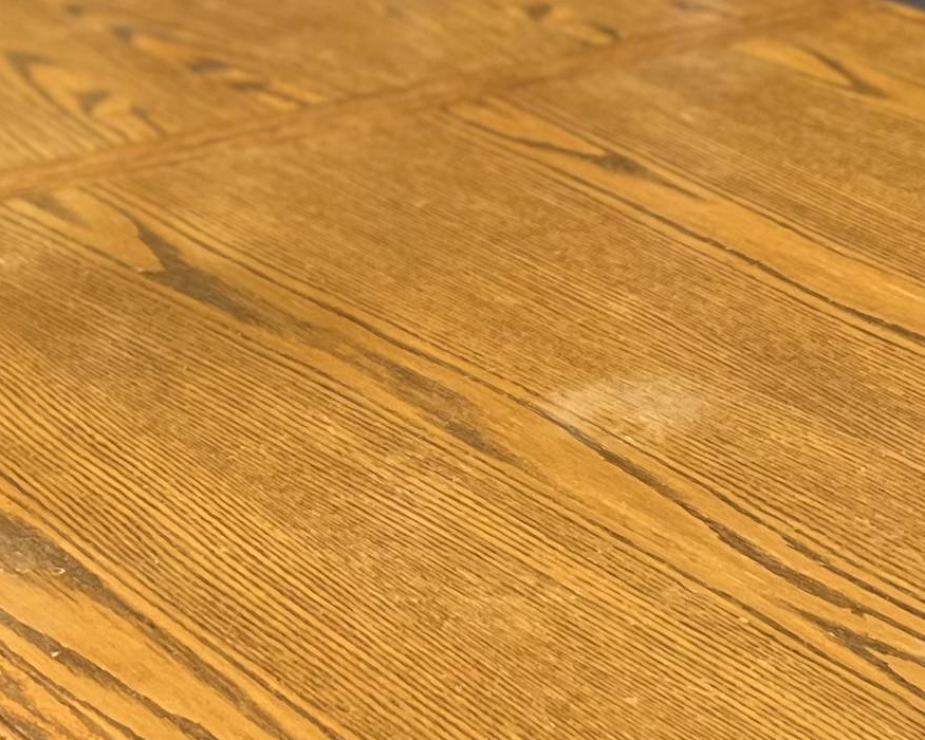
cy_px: 401
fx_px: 3203
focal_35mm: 117
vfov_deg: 13.2
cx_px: 447
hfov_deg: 16.4
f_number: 1.6
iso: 250
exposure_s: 1/60
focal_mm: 5.1
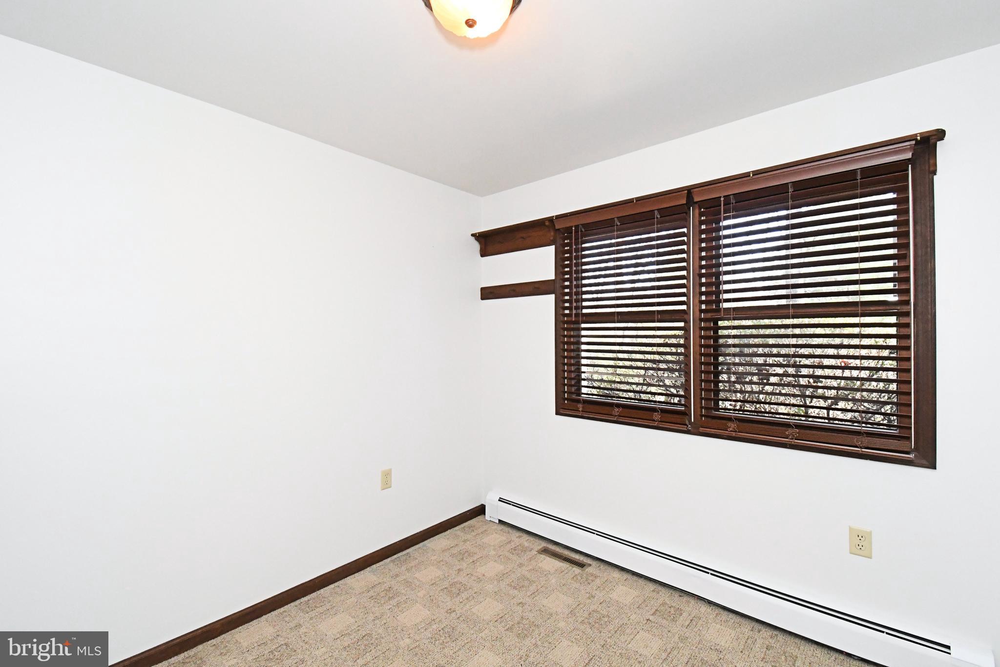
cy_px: 334
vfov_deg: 77.3
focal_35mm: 15
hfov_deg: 100.4
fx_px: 417
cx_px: 500
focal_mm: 10
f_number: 10
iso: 4000
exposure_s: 1/160
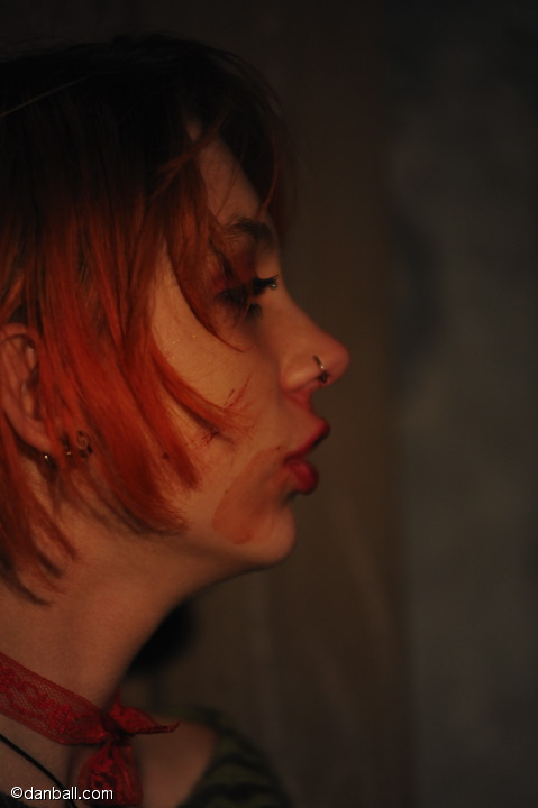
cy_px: 404
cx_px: 269
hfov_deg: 6.9
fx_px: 4489
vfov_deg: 10.3
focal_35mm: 200
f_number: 2.8
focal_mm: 200
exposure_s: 1/640
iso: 2000
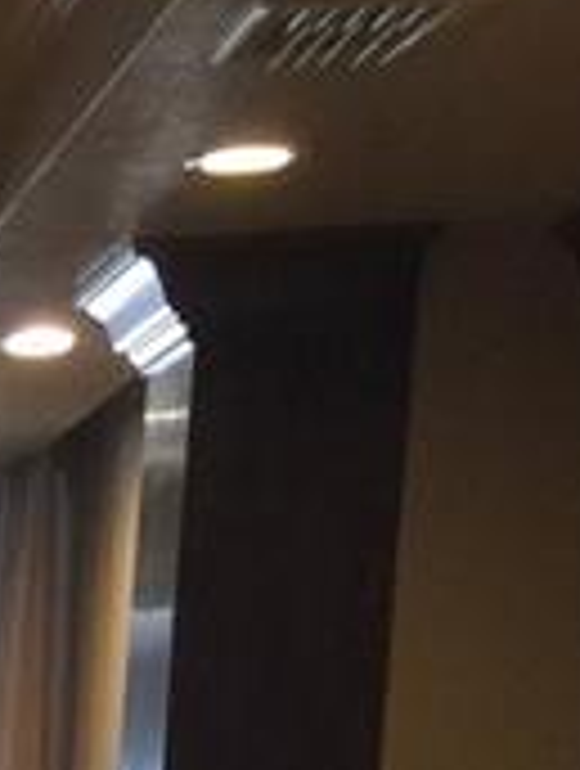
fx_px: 4518
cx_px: -1286
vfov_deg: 8.3
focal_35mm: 203
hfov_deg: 6.6
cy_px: 2278
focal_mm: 4.15
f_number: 2.2
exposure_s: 1/15
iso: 64
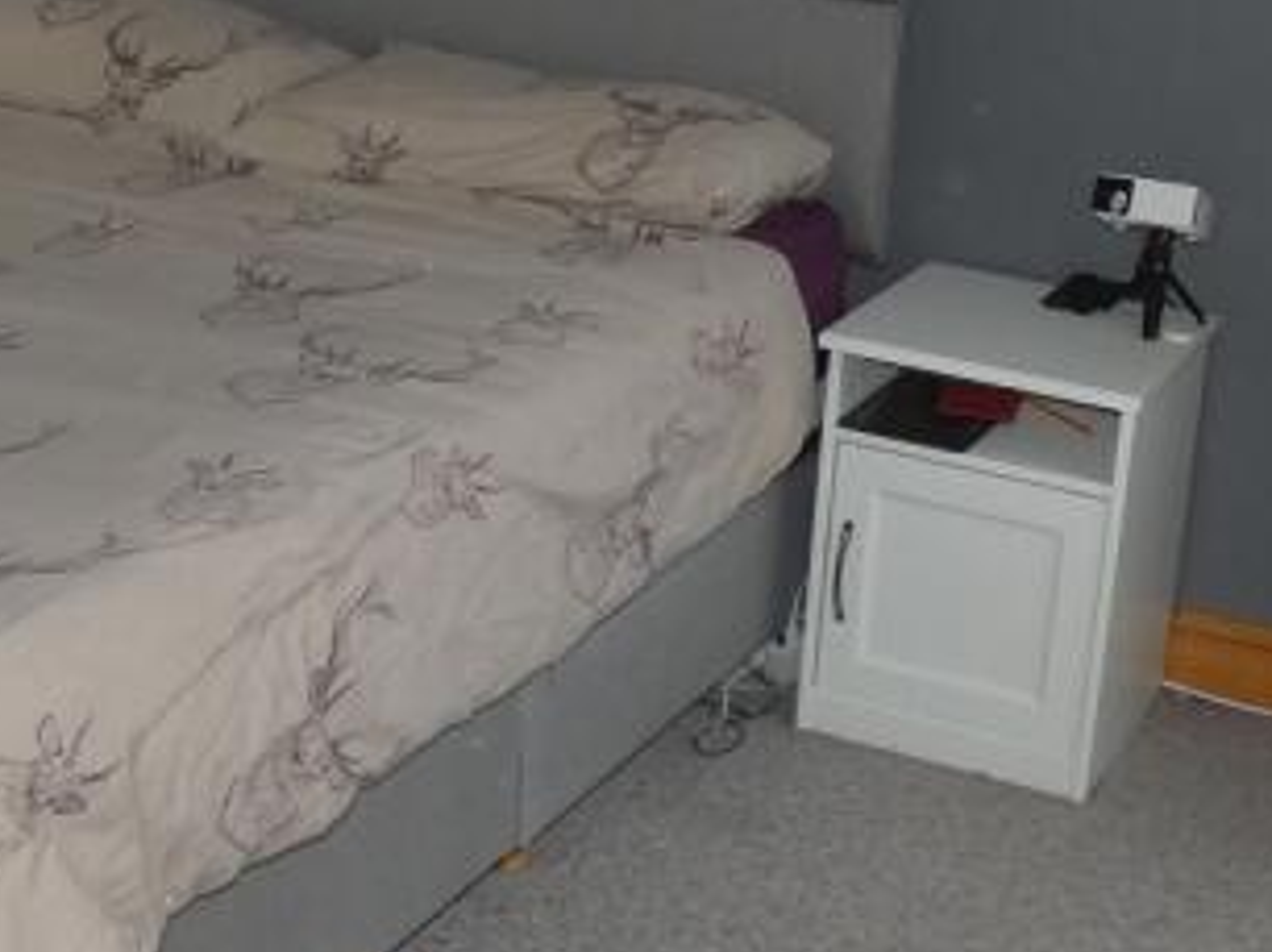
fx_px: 2460
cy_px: 320
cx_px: 898
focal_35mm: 67
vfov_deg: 21.8
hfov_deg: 28.7
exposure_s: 1/60
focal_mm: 3.6
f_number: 2.8
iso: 160
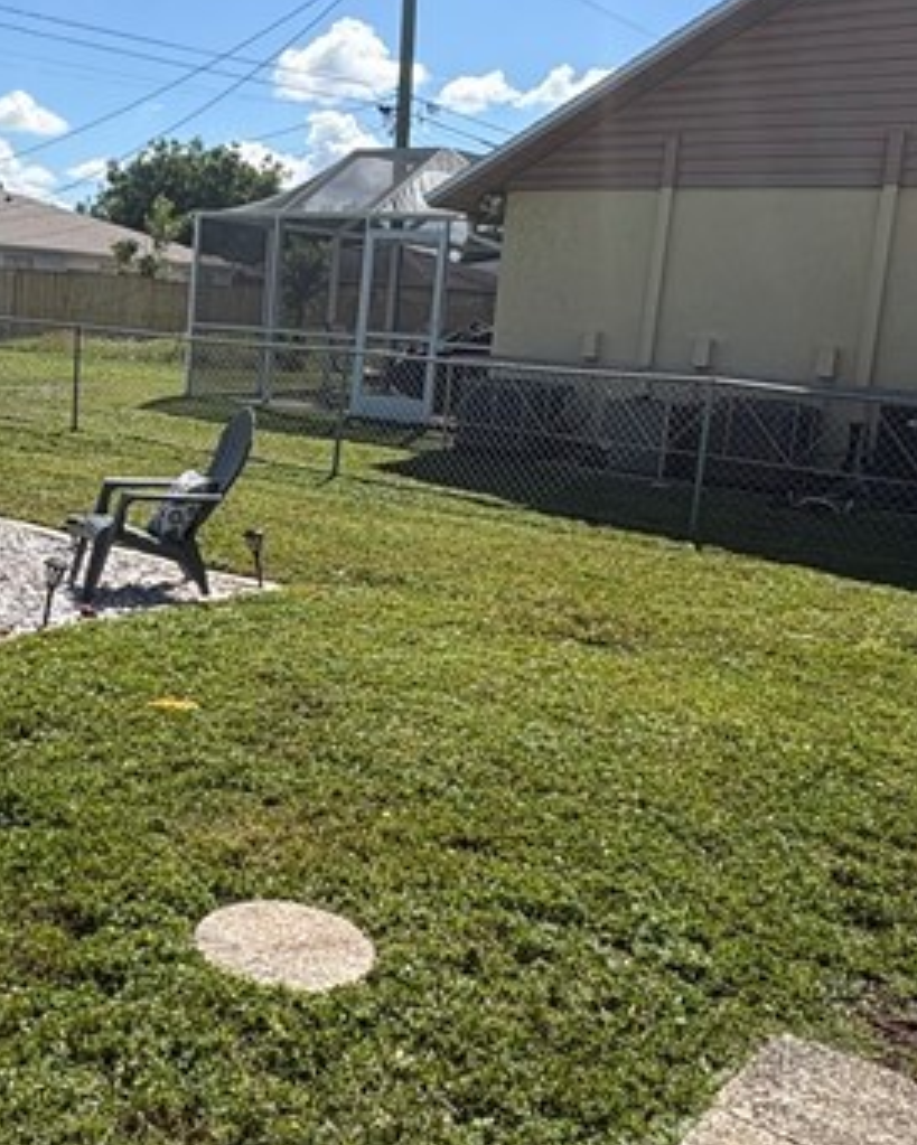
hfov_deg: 35.0
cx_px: 148
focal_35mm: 41
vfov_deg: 44.7
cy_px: 520
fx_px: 1390
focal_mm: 2.22
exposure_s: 1/1880
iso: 40
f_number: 2.2
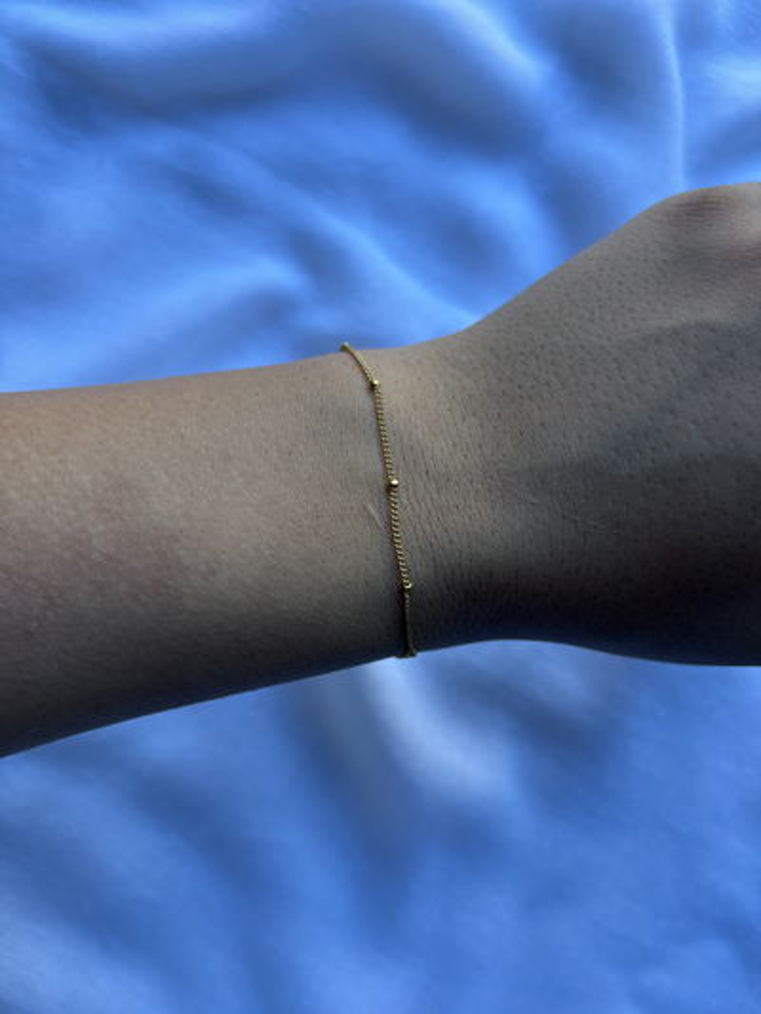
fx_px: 762
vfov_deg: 67.3
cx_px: 380
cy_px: 507
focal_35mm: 26
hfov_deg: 53.1
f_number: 1.6
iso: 32
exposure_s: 1/138
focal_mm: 5.96
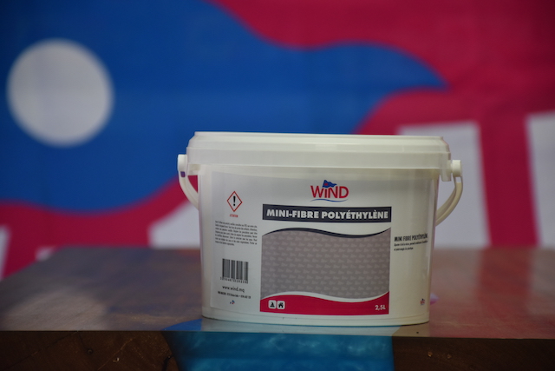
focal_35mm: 183
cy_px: 186
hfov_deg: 11.2
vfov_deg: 7.5
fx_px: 2822
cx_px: 278
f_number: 5.6
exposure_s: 1/60
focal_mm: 122
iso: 720
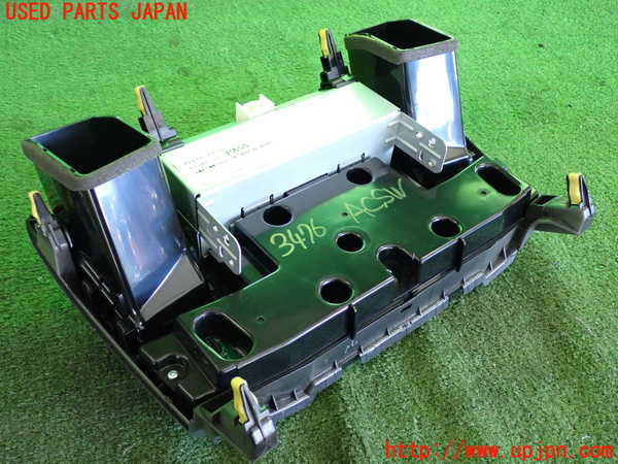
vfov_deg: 39.7
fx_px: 643
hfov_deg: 51.4
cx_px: 309
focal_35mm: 36
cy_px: 232
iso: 640
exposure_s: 1/125
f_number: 2.5
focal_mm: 6.37
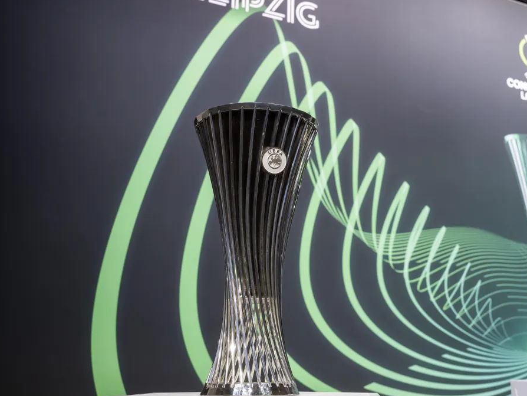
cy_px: 185
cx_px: 318
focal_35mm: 41
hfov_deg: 45.8
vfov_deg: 35.4
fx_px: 619
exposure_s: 1/250
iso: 1000
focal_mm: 31.5
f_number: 4.5
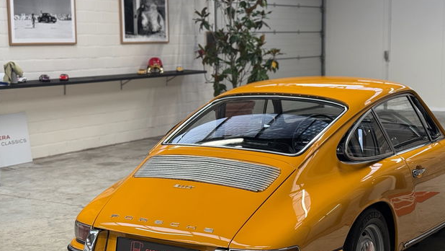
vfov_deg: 18.5
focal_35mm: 65
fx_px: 767
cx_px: 261
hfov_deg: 32.3
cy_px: 135
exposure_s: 1/50
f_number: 1.78
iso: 160
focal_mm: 6.76
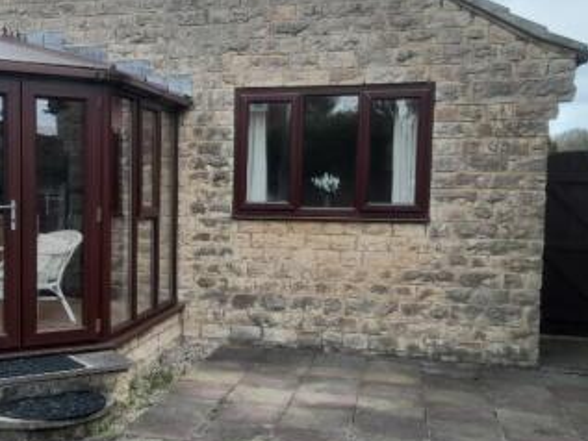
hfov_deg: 40.4
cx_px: 170
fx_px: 782
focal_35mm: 46
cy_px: 249
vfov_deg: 31.5
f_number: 2
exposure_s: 1/100
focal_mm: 4.6
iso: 32
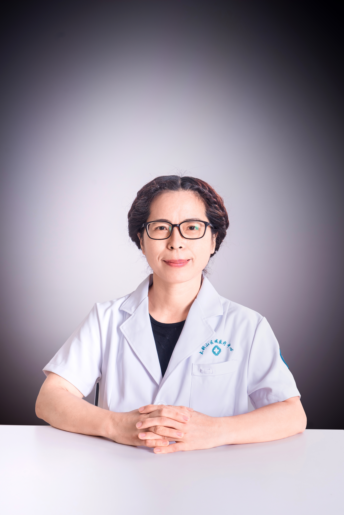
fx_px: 945
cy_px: 258
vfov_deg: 30.5
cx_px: 172
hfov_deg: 20.6
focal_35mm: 66
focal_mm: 66
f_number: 8
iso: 200
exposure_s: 1/125
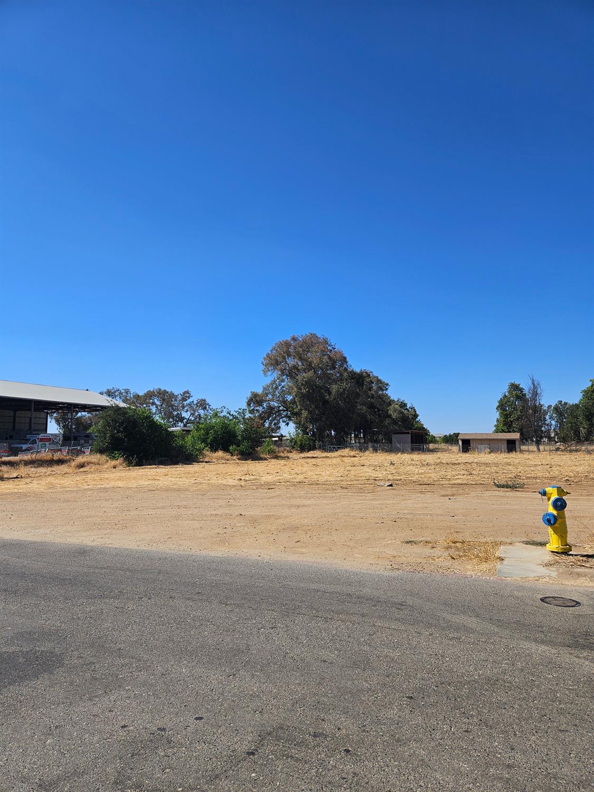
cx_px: 297
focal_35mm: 23
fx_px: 526
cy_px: 396
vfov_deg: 73.9
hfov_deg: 58.9
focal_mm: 5.4
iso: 25
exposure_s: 1/2701
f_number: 1.8
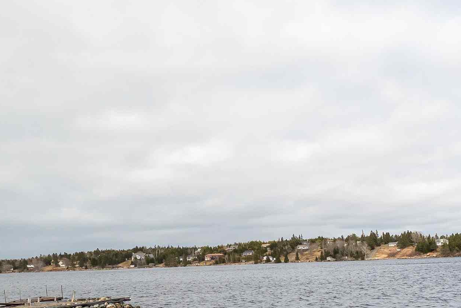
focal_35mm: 37
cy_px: 266
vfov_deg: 34.3
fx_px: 474
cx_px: 283
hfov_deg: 51.4
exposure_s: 1/2000
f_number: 6.3
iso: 400
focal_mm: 10
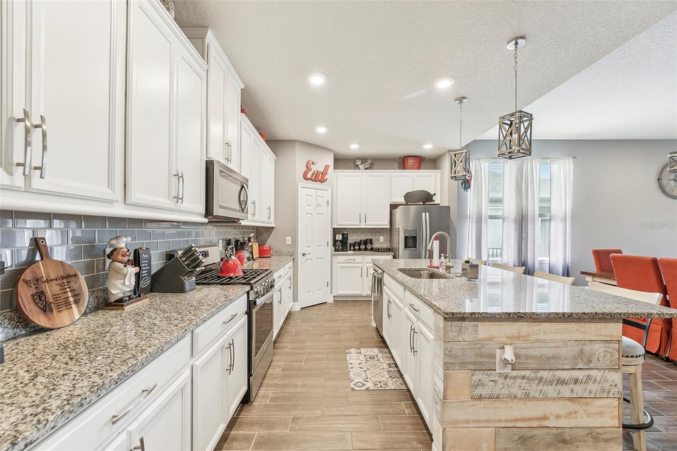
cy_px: 226
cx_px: 338
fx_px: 263
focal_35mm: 14
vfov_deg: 81.2
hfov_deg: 104.3
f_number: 8
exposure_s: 1/8
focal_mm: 14
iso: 200
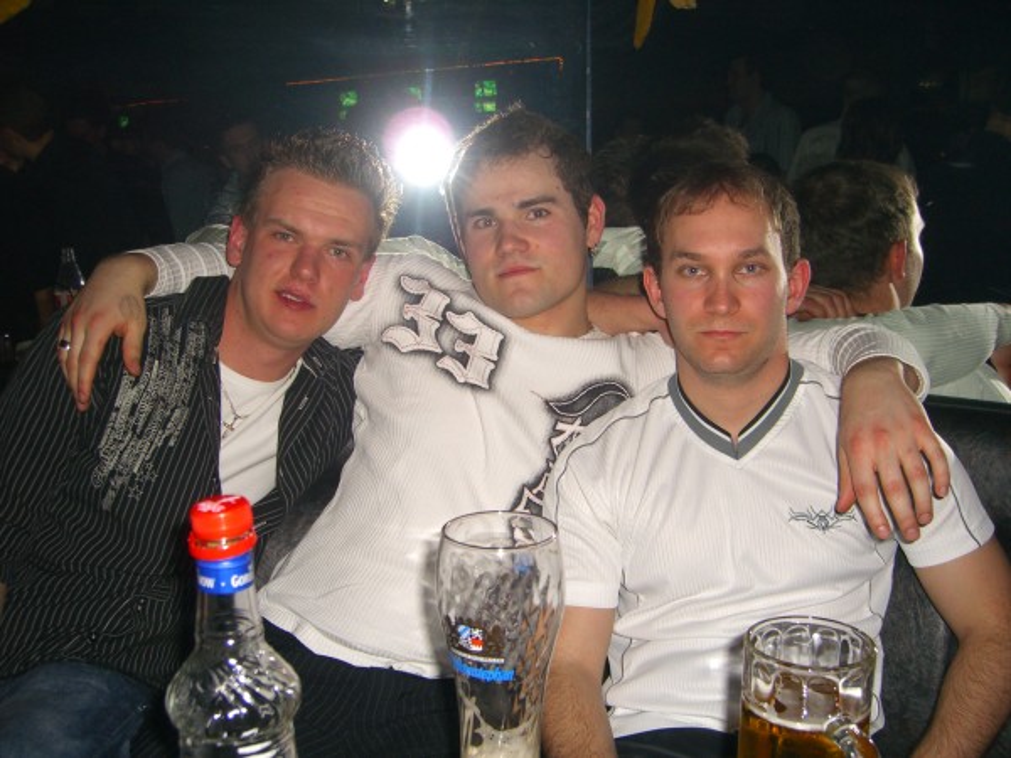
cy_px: 379
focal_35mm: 38
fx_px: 1110
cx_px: 506
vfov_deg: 37.7
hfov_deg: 49.0
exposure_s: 1/60
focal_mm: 7.9
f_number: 2.8
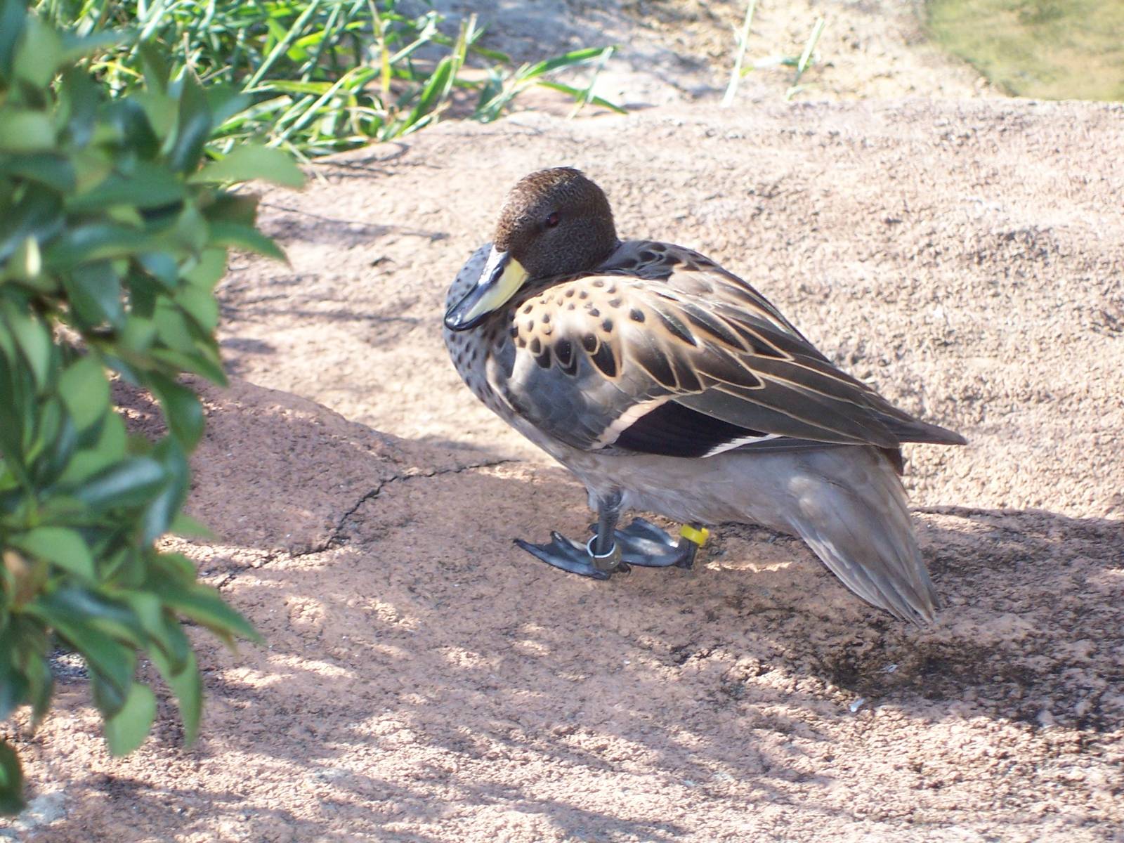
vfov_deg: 8.5
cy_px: 422
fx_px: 5682
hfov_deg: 11.3
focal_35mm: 175
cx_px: 562
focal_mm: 30
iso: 140
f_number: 4.9
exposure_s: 1/180
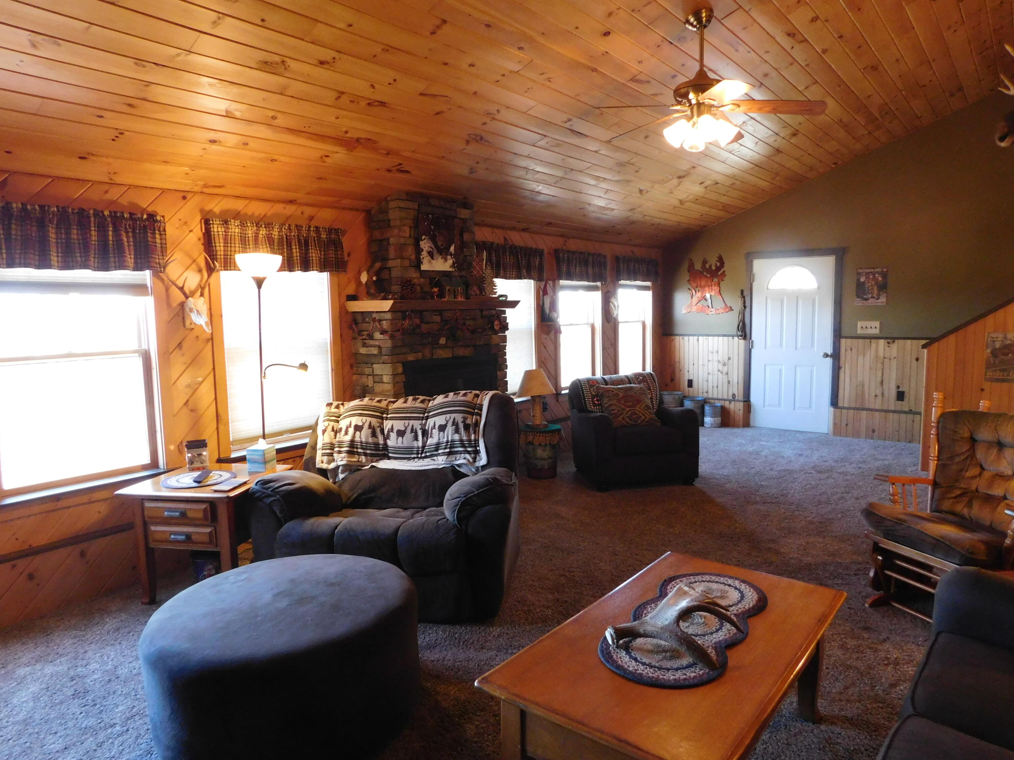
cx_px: 507
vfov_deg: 58.9
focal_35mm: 23
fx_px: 674
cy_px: 380
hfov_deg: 73.9
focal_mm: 4
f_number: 3
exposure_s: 1/25
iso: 400
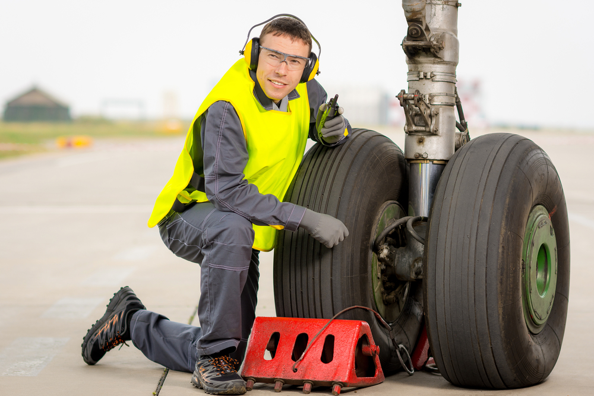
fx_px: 2104
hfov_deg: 16.1
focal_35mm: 128
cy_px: 198
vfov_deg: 10.8
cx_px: 297
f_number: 2.5
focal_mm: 85
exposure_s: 1/800
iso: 100
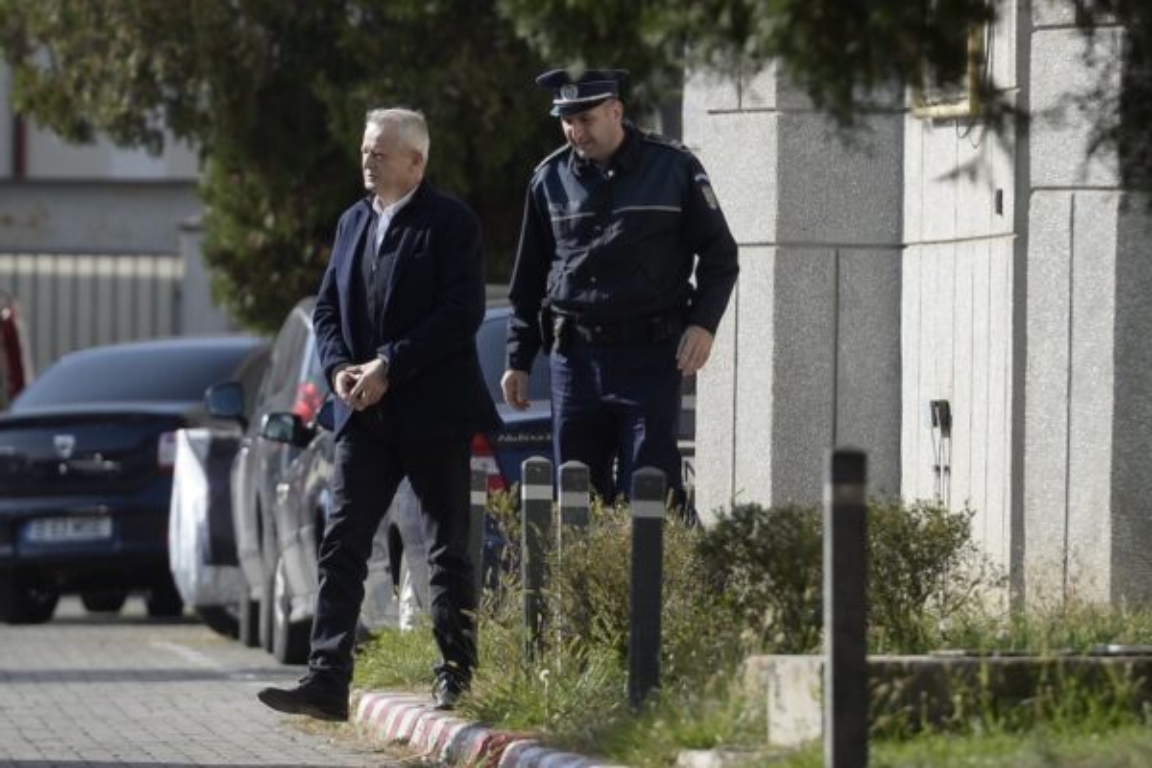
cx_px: 576
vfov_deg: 6.9
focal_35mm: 200
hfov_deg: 10.3
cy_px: 384
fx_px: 6399
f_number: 3.5
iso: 400
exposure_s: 1/4000
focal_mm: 200
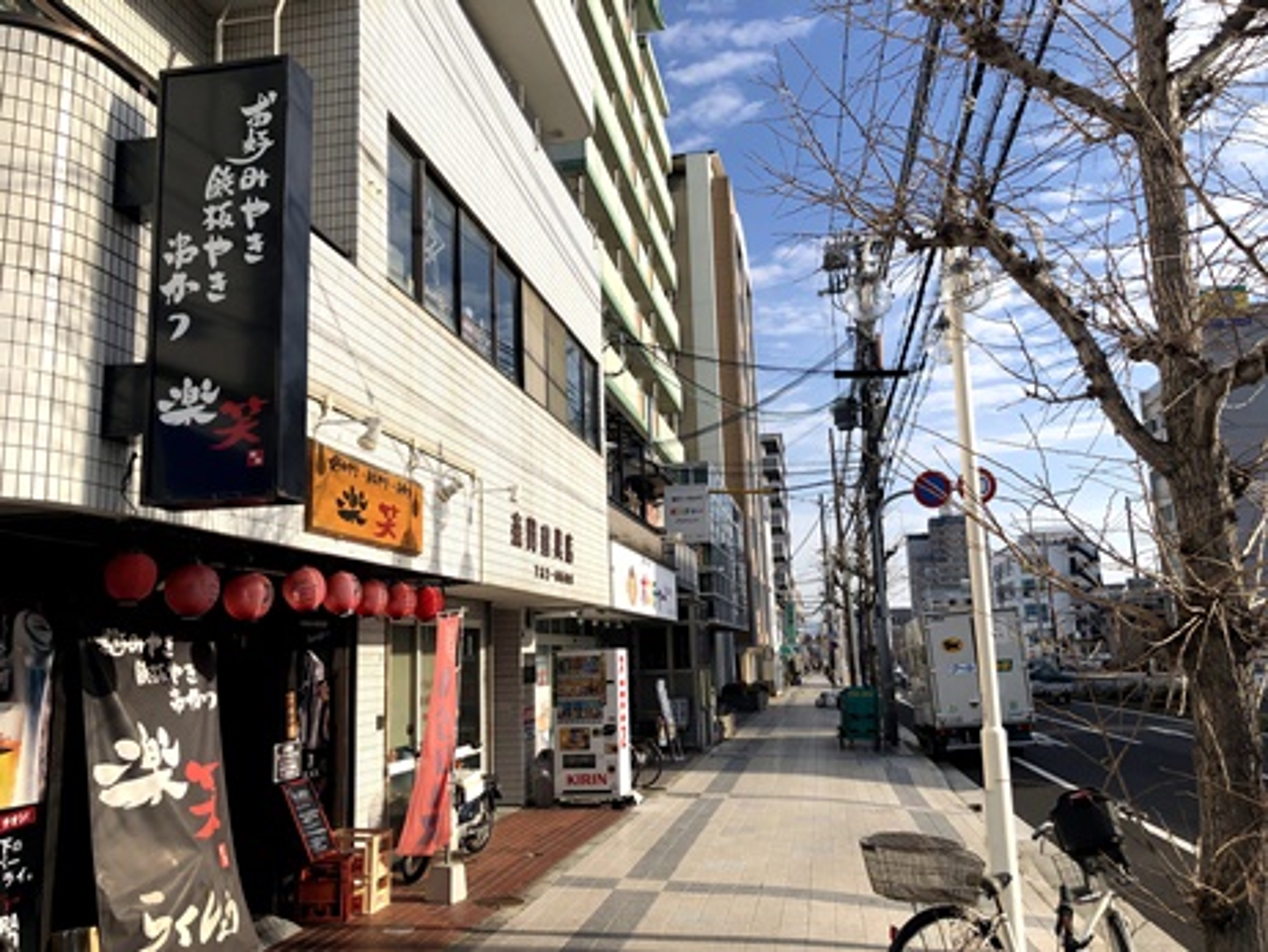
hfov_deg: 63.4
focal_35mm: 28
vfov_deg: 49.8
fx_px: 1026
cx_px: 634
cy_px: 476
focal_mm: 4
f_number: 1.8
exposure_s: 1/2525
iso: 20
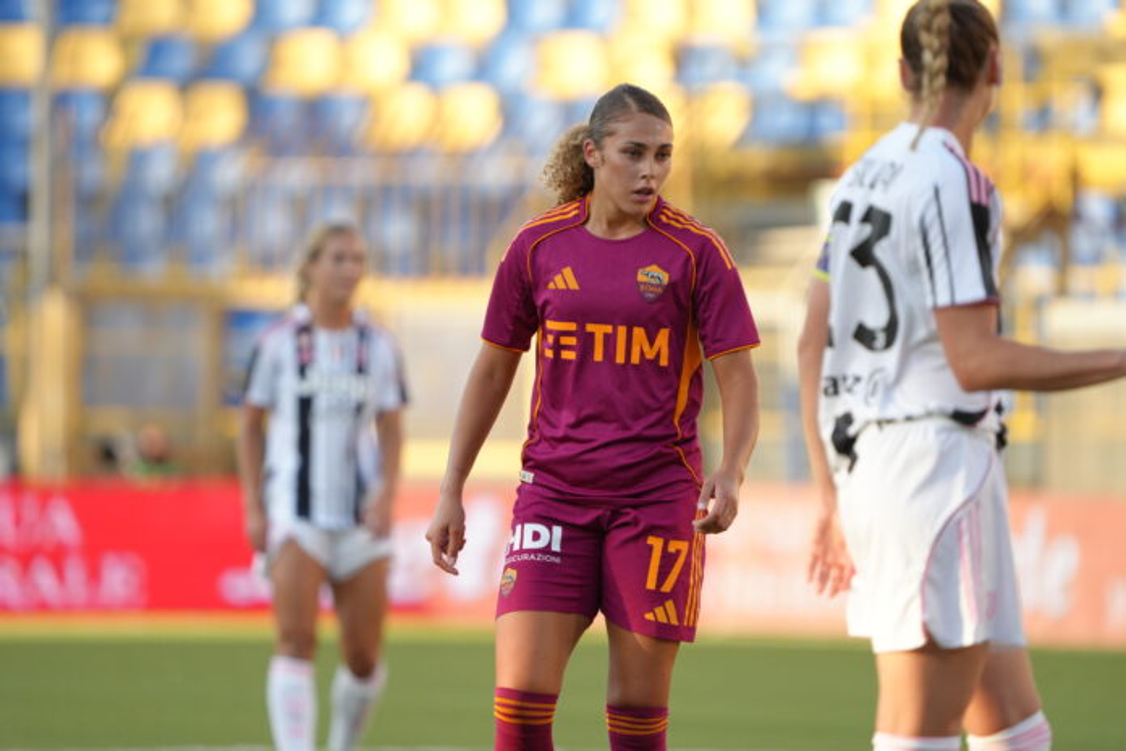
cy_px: 376
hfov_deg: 3.4
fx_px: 18765
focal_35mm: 600
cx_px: 563
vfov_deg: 2.3
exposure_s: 1/1000
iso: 1250
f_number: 6.3
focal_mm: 600
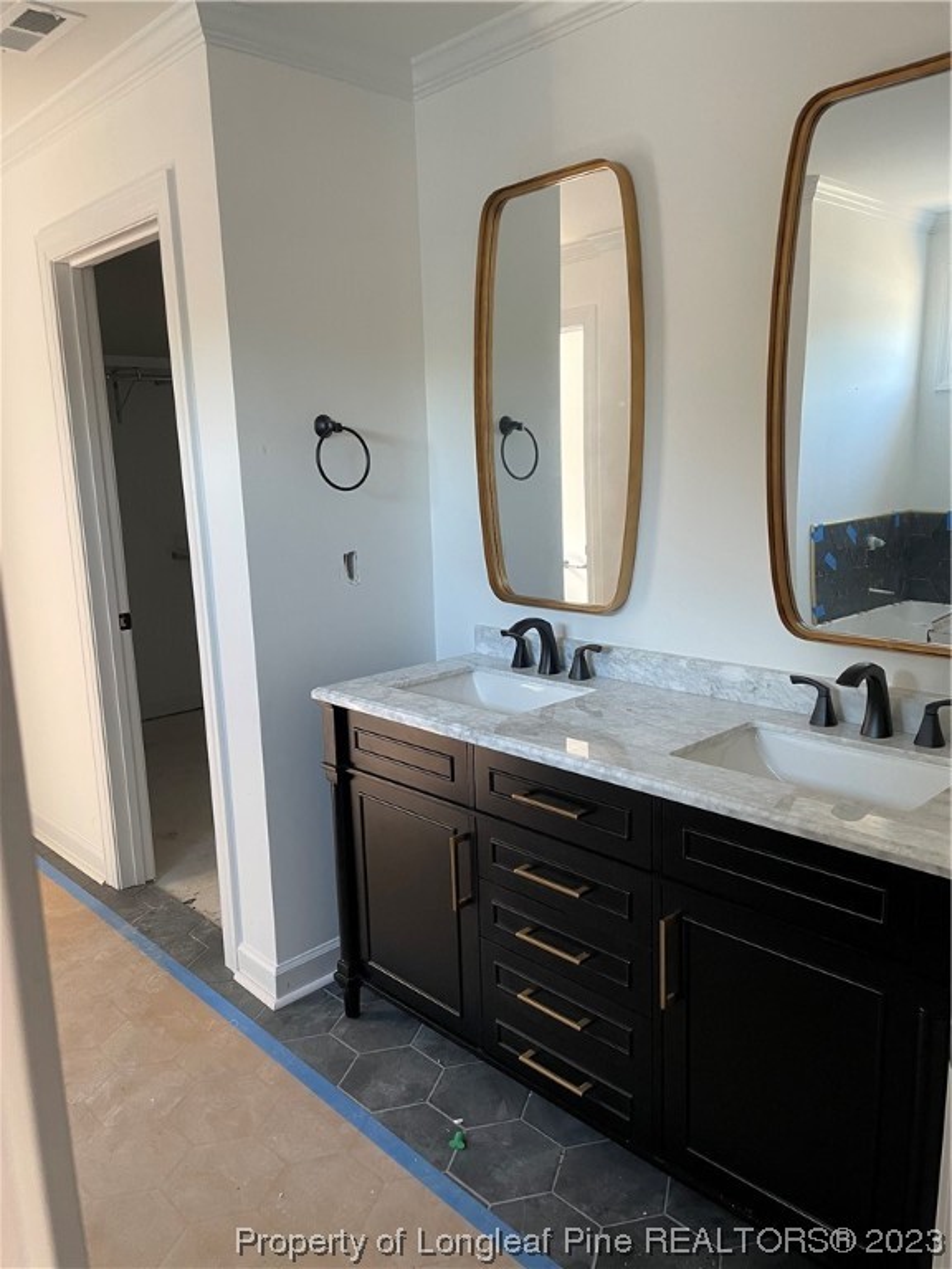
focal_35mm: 26
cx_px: 476
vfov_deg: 67.3
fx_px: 953
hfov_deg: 53.1
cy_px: 634
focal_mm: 4.2
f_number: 1.6
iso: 125
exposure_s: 1/65
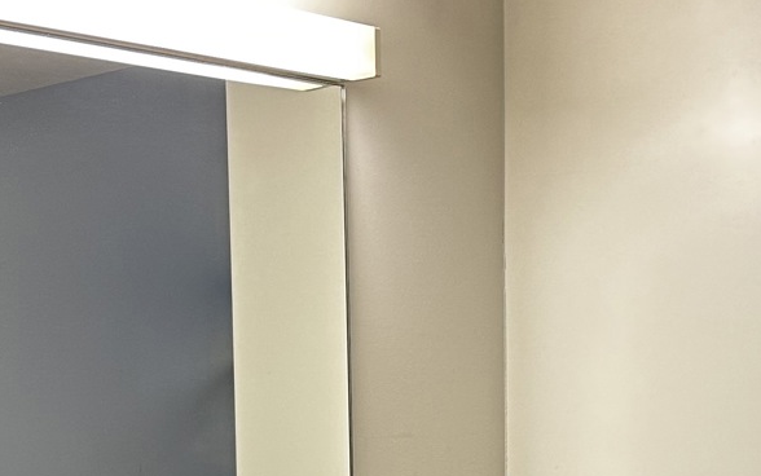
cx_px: 453
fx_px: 1722
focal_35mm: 83
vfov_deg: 15.2
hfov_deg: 24.9
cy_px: 576
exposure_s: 1/50
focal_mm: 6.86
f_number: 1.78
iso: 125
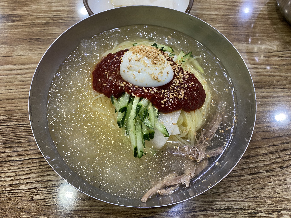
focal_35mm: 26
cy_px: 109
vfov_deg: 53.1
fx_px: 219
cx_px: 146
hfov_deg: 67.3
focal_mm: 4.25
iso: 200
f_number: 1.8
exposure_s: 1/60
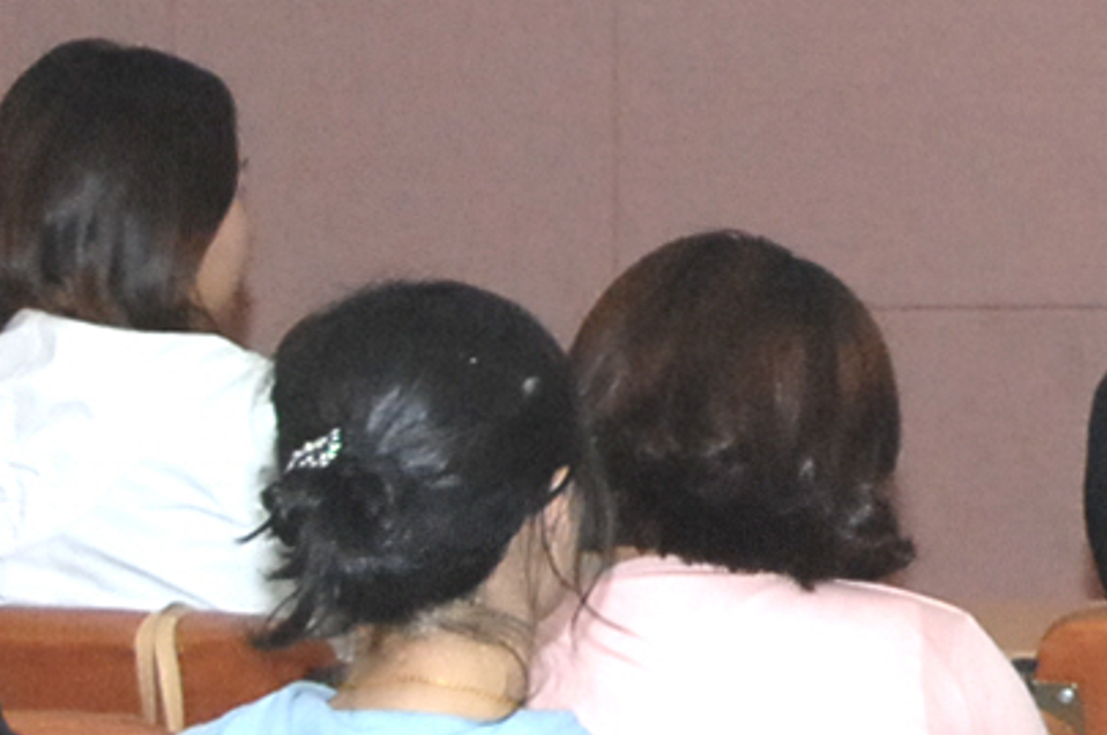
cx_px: 2873
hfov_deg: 5.2
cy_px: -281
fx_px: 11702
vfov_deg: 3.6
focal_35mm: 381
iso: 800
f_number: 6.7
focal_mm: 48
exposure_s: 1/60
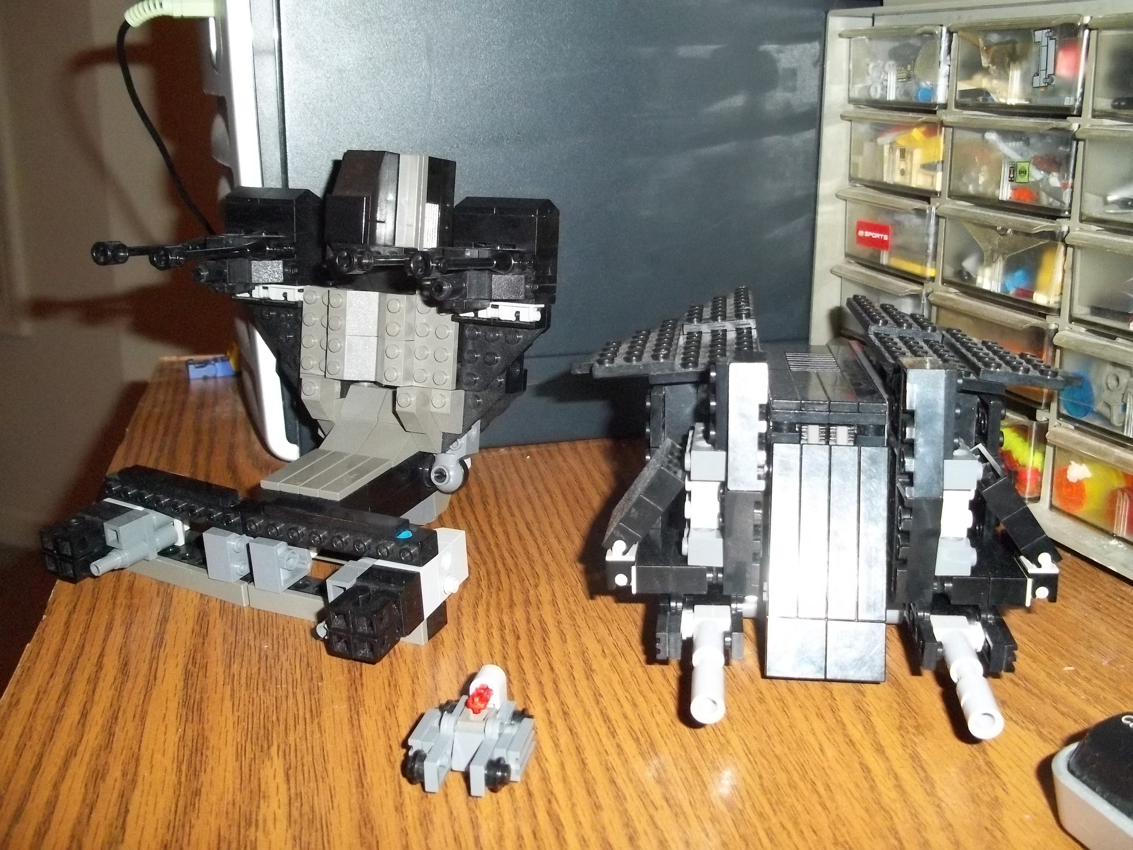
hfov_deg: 51.4
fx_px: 1178
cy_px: 425
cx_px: 566
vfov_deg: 39.7
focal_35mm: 36
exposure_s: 1/60
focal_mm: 6.5
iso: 320
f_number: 3.1
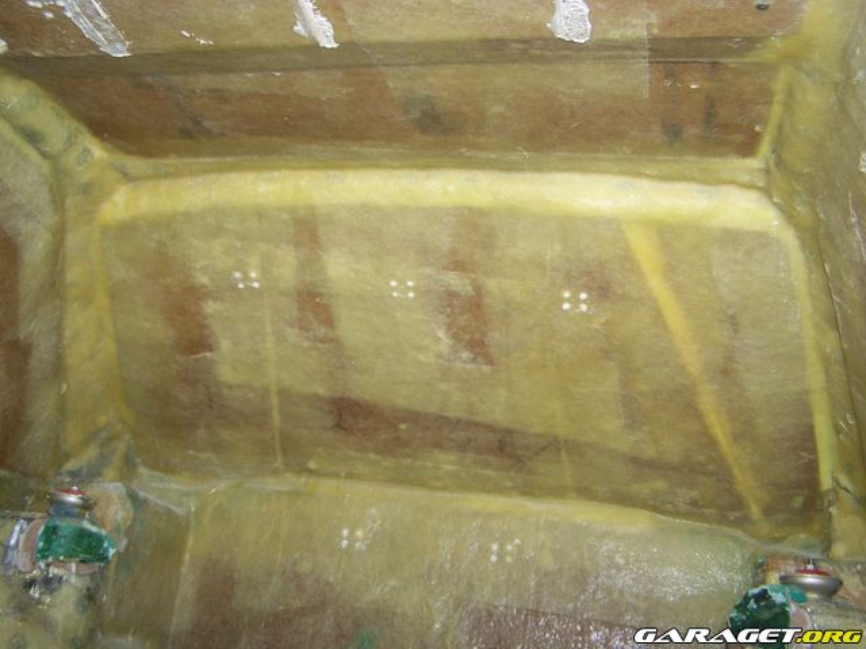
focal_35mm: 38
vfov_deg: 37.7
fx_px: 951
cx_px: 433
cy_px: 324
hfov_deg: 49.0
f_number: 2.8
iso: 80
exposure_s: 1/60
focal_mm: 6.3
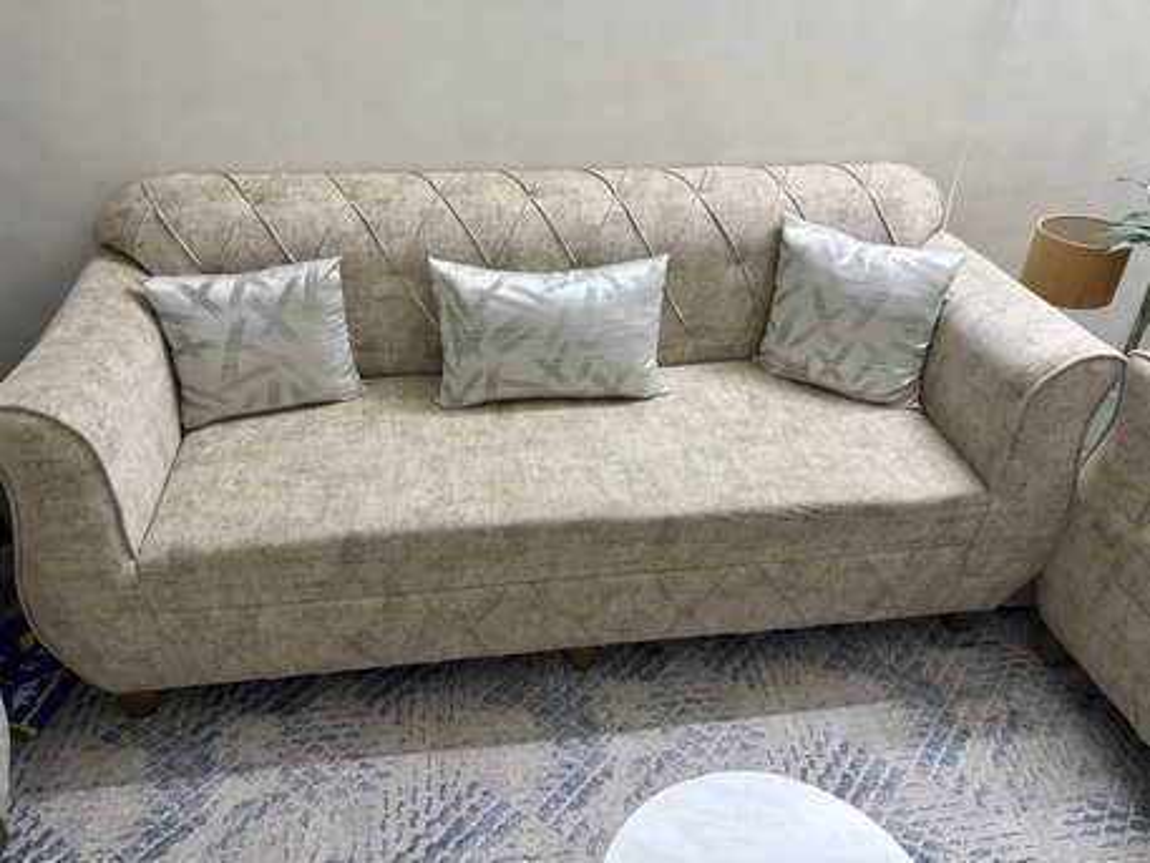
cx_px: 575
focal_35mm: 26
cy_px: 432
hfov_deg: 67.3
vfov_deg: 53.1
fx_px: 864
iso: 400
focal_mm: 5.96
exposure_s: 1/40
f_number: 1.6
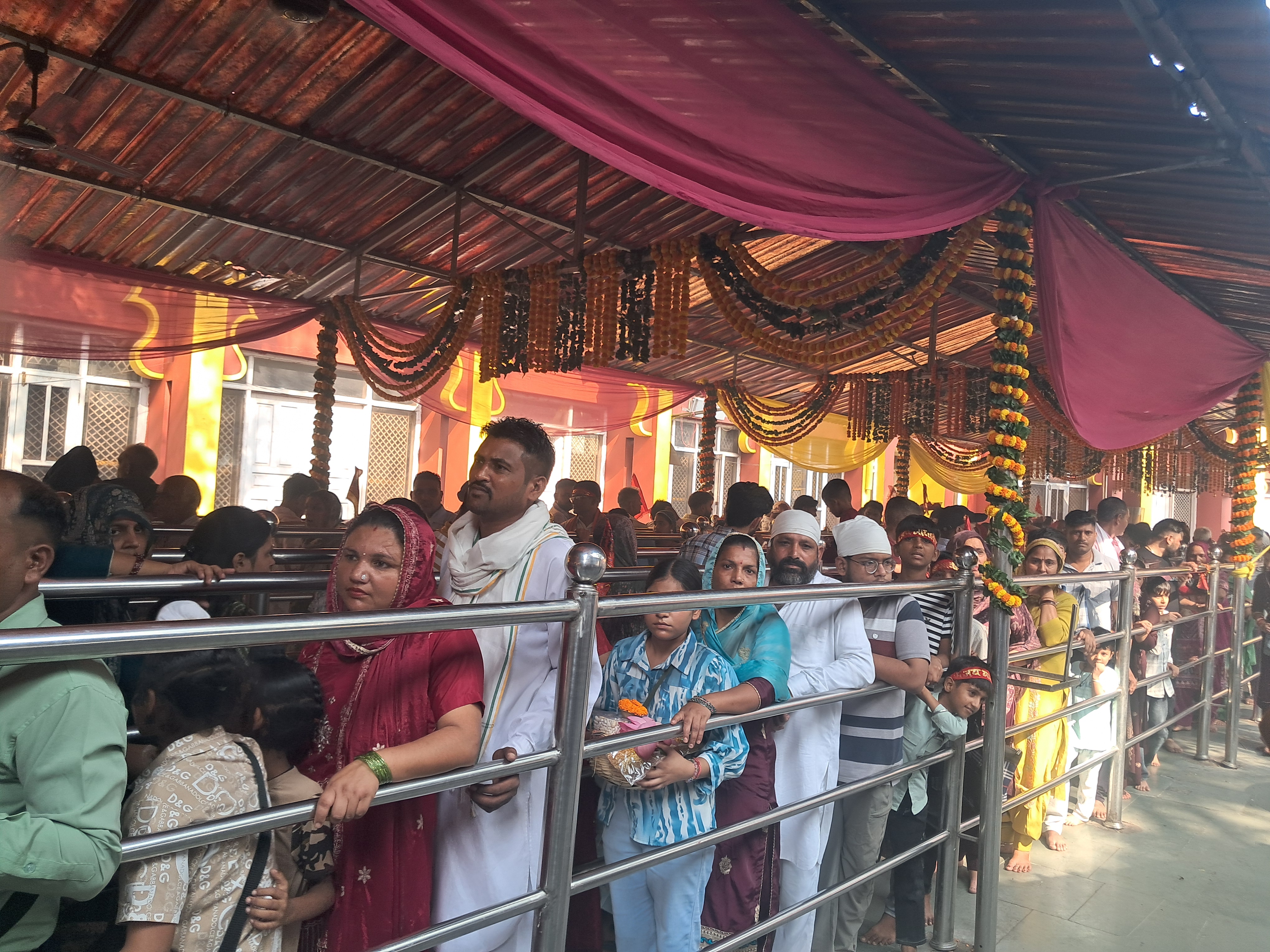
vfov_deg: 51.4
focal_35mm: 27
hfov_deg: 65.3
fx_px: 991
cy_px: 476
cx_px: 635
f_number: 1.8
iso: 50
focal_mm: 4
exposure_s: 1/50
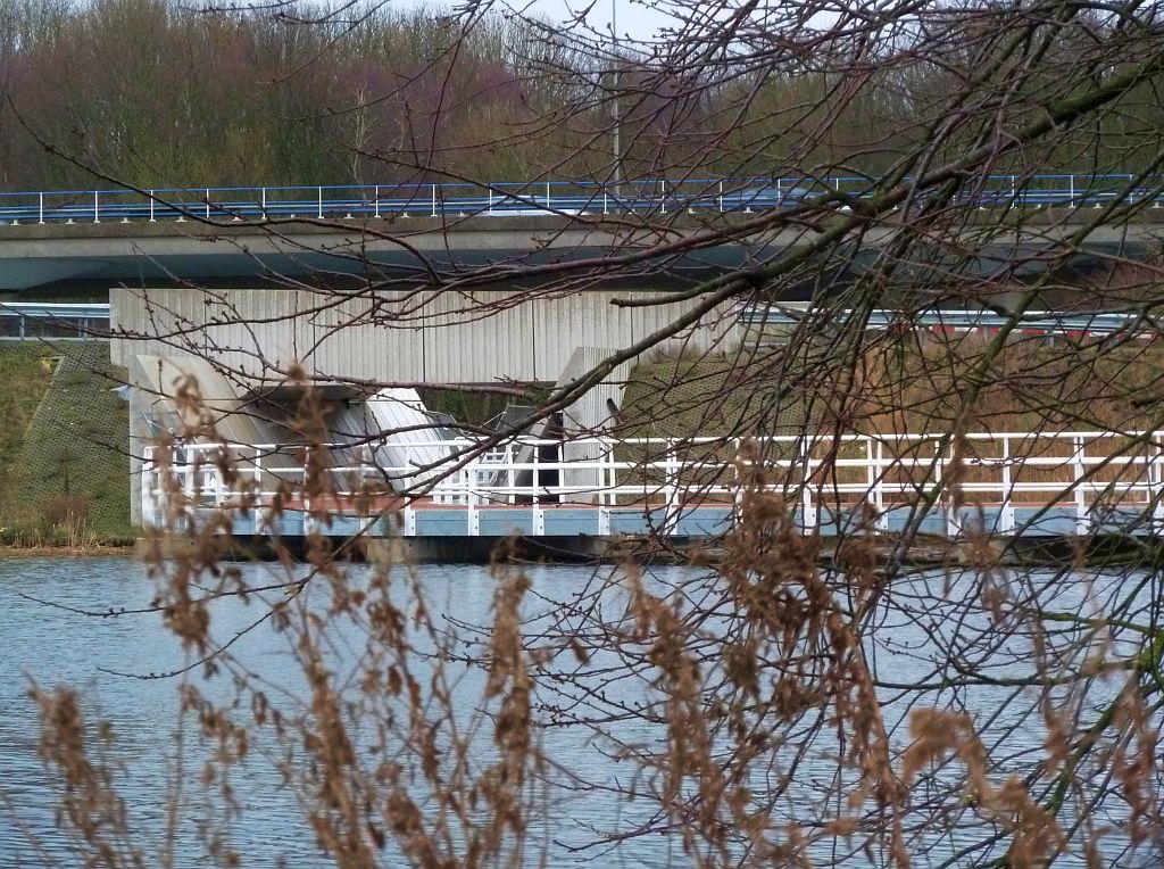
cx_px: 582
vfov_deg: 8.8
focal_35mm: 169
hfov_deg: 11.7
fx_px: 5672
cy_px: 434
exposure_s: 1/50
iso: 400
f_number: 4.5
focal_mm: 27.8
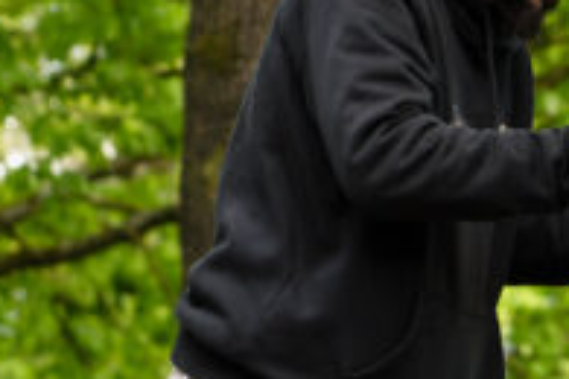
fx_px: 4157
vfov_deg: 5.2
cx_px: 913
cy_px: 541
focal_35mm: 263
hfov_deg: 7.7
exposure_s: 1/1000
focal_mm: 50
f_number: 2.8
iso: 400
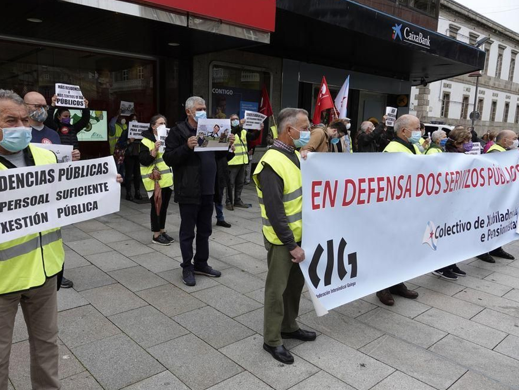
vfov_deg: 51.4
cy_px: 196
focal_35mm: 27
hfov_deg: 65.1
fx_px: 405
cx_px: 226
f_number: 4
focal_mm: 8.8
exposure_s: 1/160
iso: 100
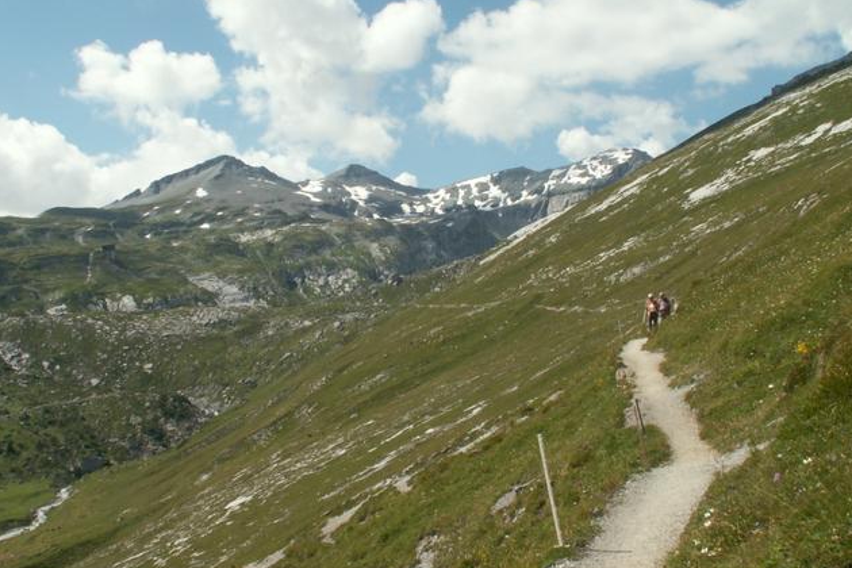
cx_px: 430
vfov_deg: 35.9
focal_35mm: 37
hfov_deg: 51.9
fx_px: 876
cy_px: 256
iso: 50
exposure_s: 1/200
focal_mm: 5.86
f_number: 7.1
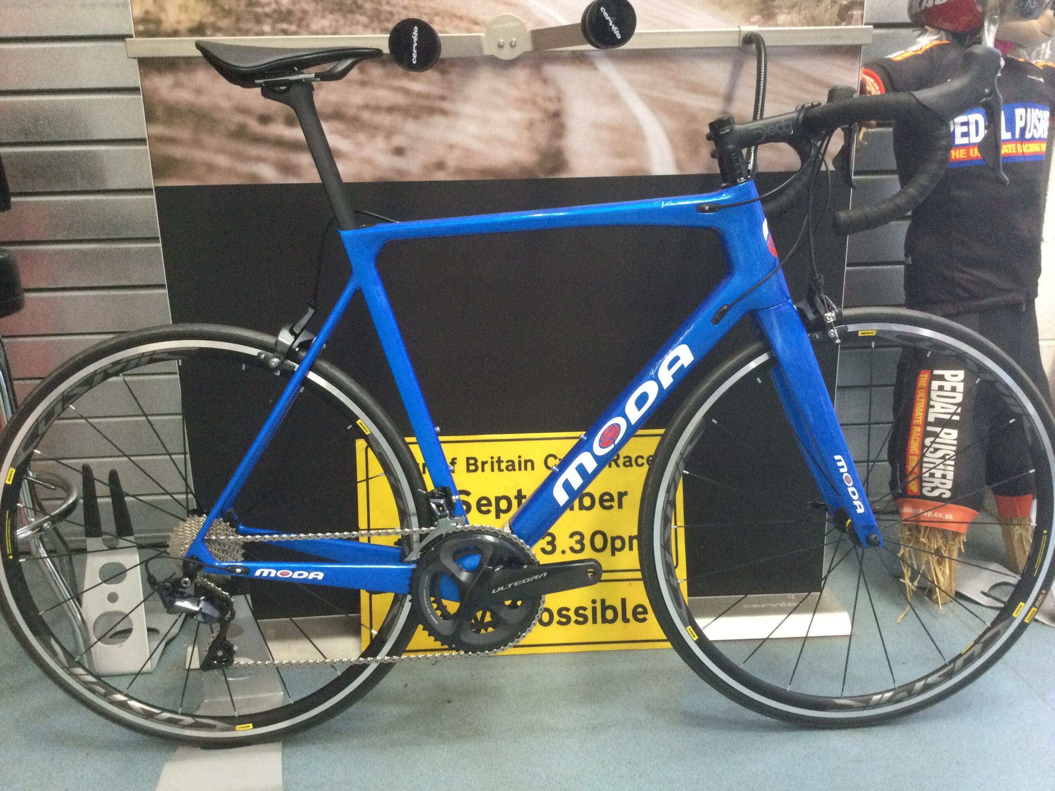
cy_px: 396
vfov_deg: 45.4
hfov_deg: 58.4
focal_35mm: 31
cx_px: 528
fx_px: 945
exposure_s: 1/33
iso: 250
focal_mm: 3.3
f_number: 2.4
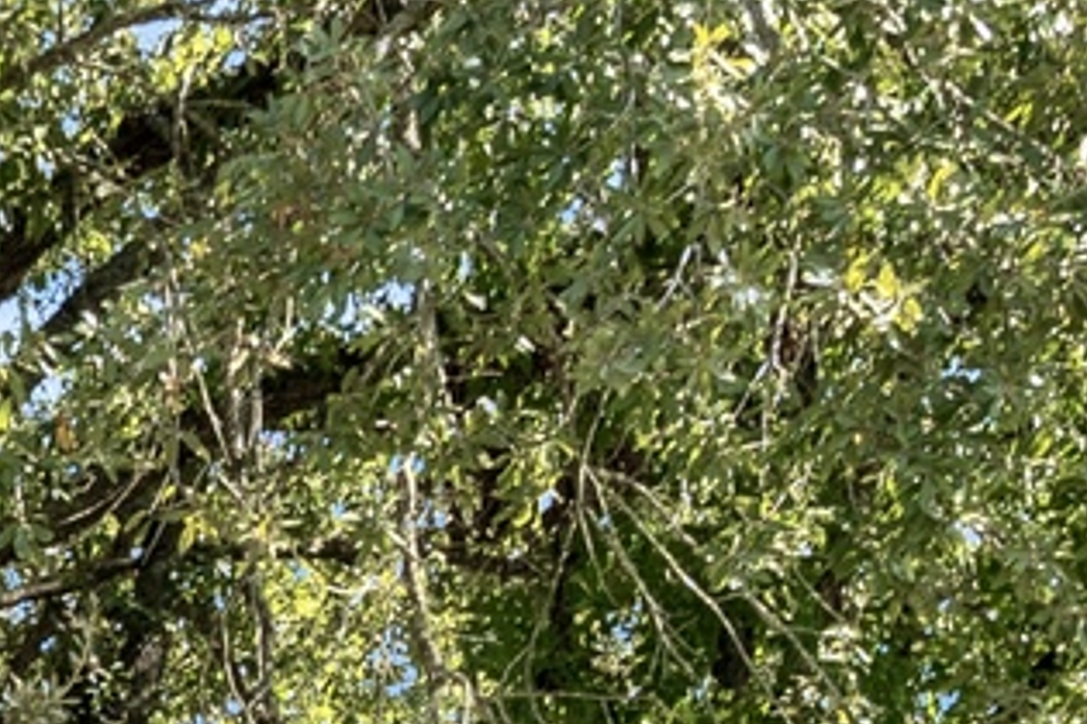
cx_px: -714
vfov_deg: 8.8
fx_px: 4197
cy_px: 1844
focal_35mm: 139
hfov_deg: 13.6
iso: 100
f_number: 6.3
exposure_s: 1/50
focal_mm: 18
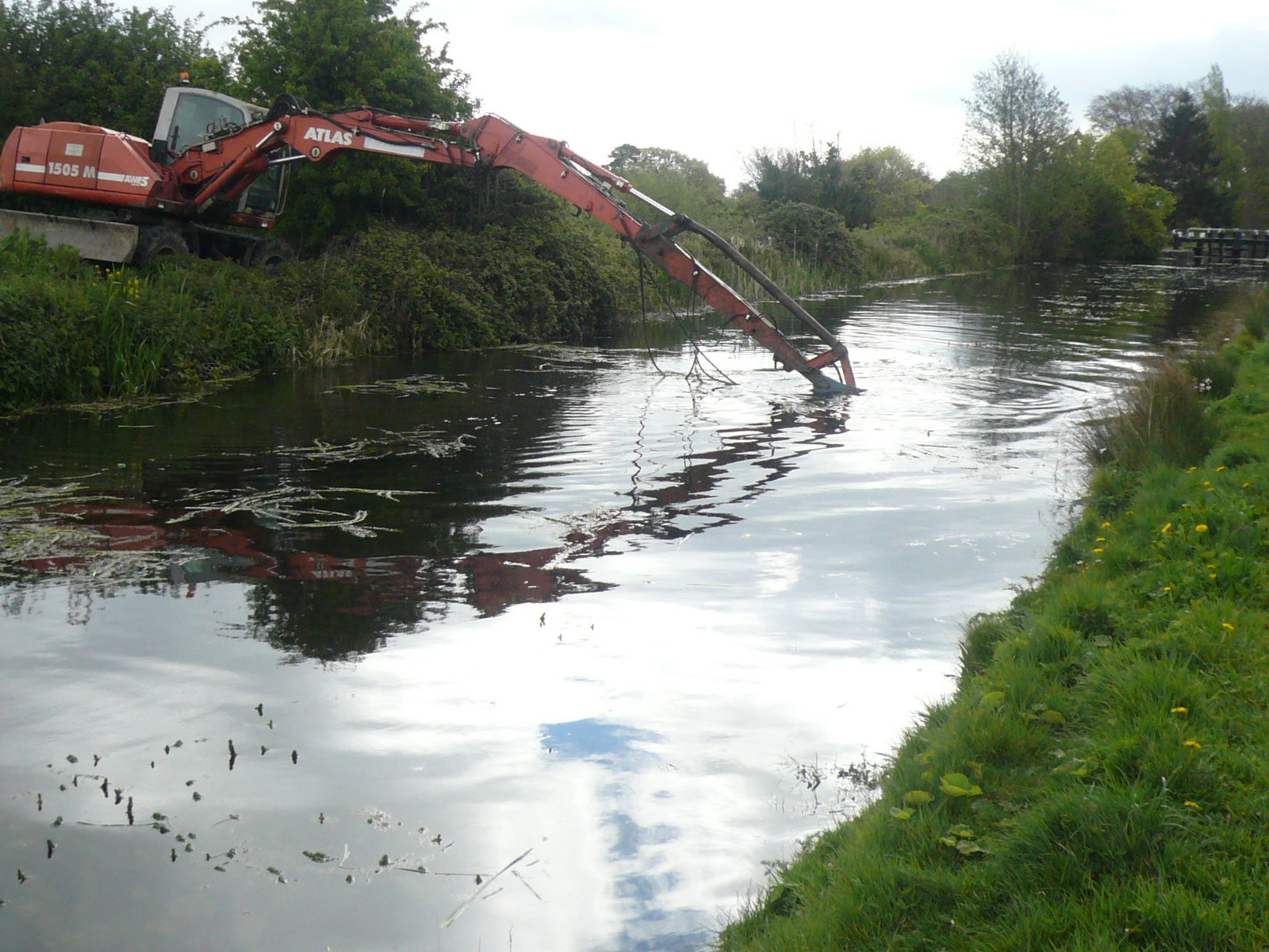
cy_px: 476
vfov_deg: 32.9
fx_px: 1613
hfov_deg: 42.9
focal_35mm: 44
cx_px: 634
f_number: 2.8
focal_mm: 4.7
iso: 100
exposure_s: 1/400
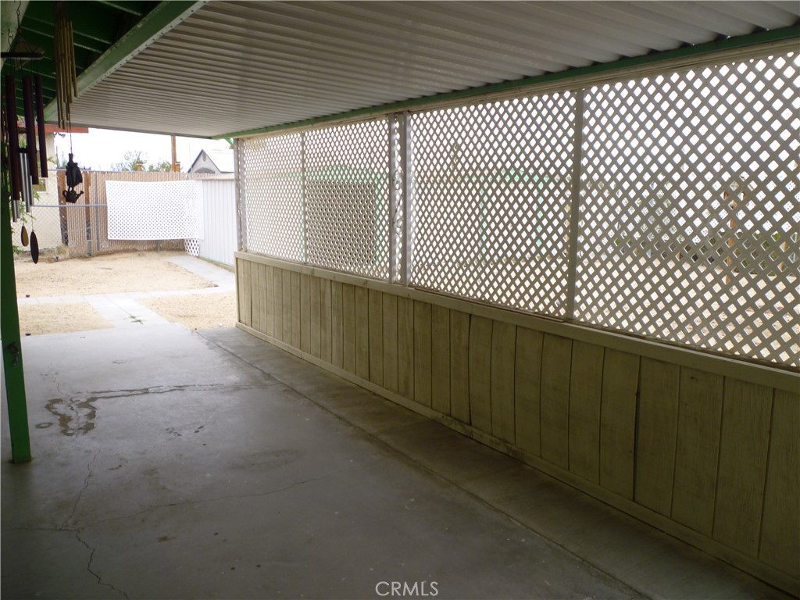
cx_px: 400
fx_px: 670
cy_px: 300
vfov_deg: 48.2
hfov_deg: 61.7
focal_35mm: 29
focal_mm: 5.2
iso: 80
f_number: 3.3
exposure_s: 1/100
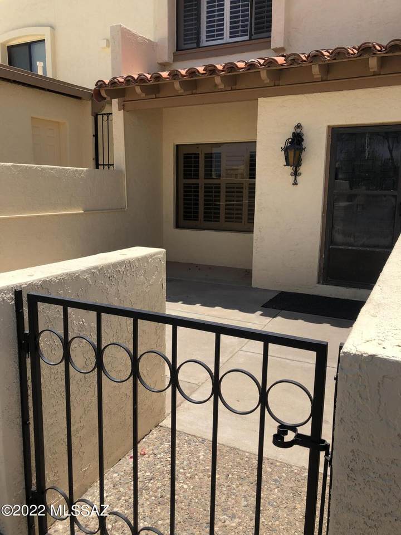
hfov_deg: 49.7
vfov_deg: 63.4
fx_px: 432
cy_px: 268
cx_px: 200
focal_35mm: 28
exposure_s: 1/2433
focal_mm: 3.99
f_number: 1.8
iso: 20
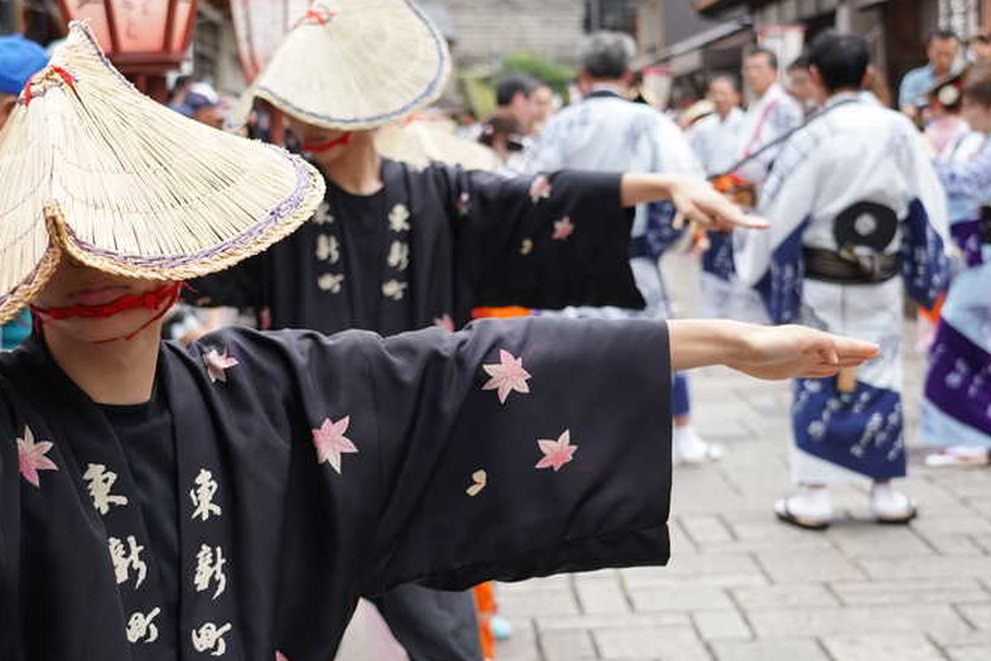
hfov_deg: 29.2
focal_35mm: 69
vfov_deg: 19.7
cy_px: 366
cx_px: 402
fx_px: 1900
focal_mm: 38
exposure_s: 1/250
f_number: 4
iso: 320
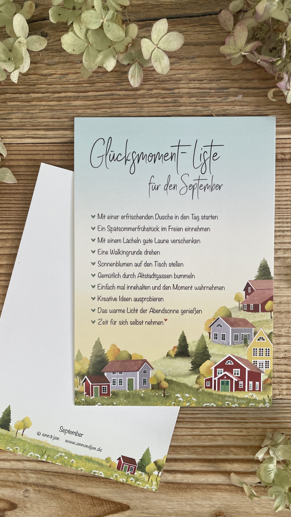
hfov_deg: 40.2
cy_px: 256
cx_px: 150
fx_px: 398
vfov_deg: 66.1
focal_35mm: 29
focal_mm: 4.2
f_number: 1.6
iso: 100
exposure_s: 1/121
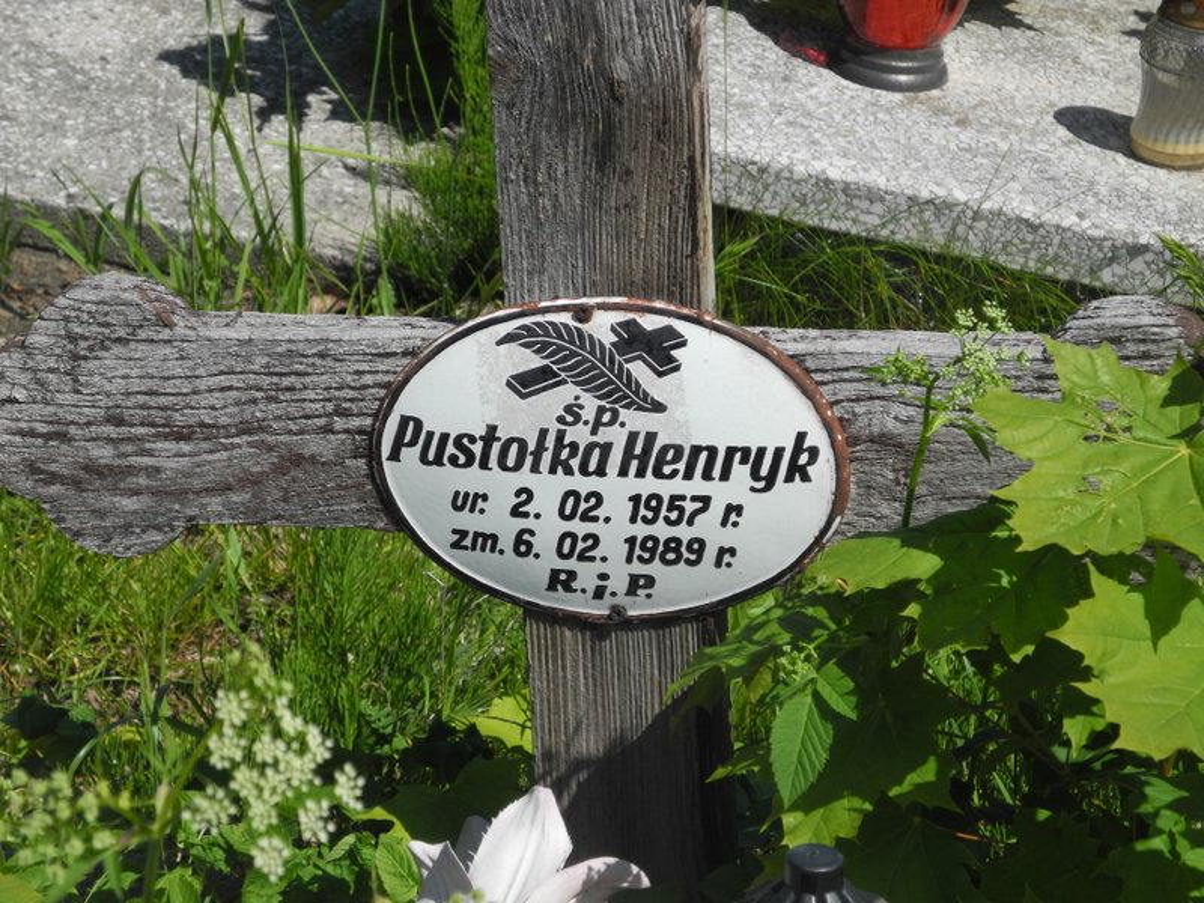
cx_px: 602
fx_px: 4139
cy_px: 452
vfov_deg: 12.5
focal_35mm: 119
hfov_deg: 16.6
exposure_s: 1/800
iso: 100
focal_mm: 25.4
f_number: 4.5
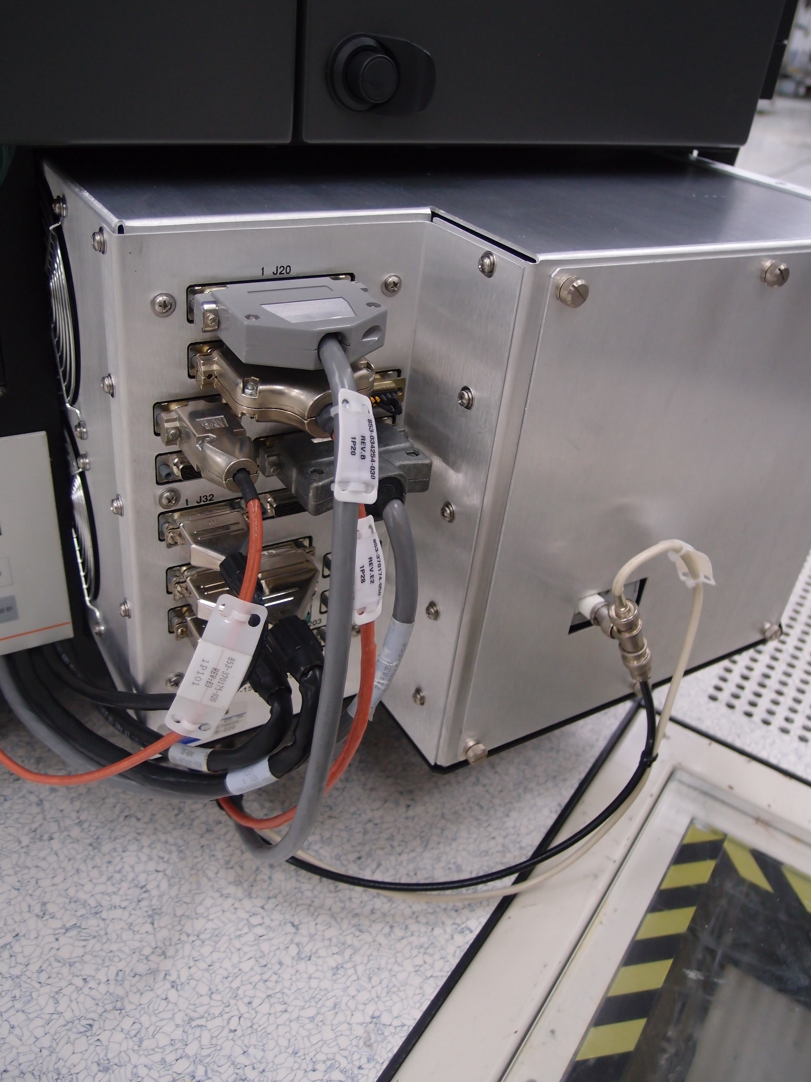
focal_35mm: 28
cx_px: 406
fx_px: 875
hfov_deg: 49.7
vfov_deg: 63.4
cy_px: 541
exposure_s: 1/50
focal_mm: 6
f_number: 1.8
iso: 200
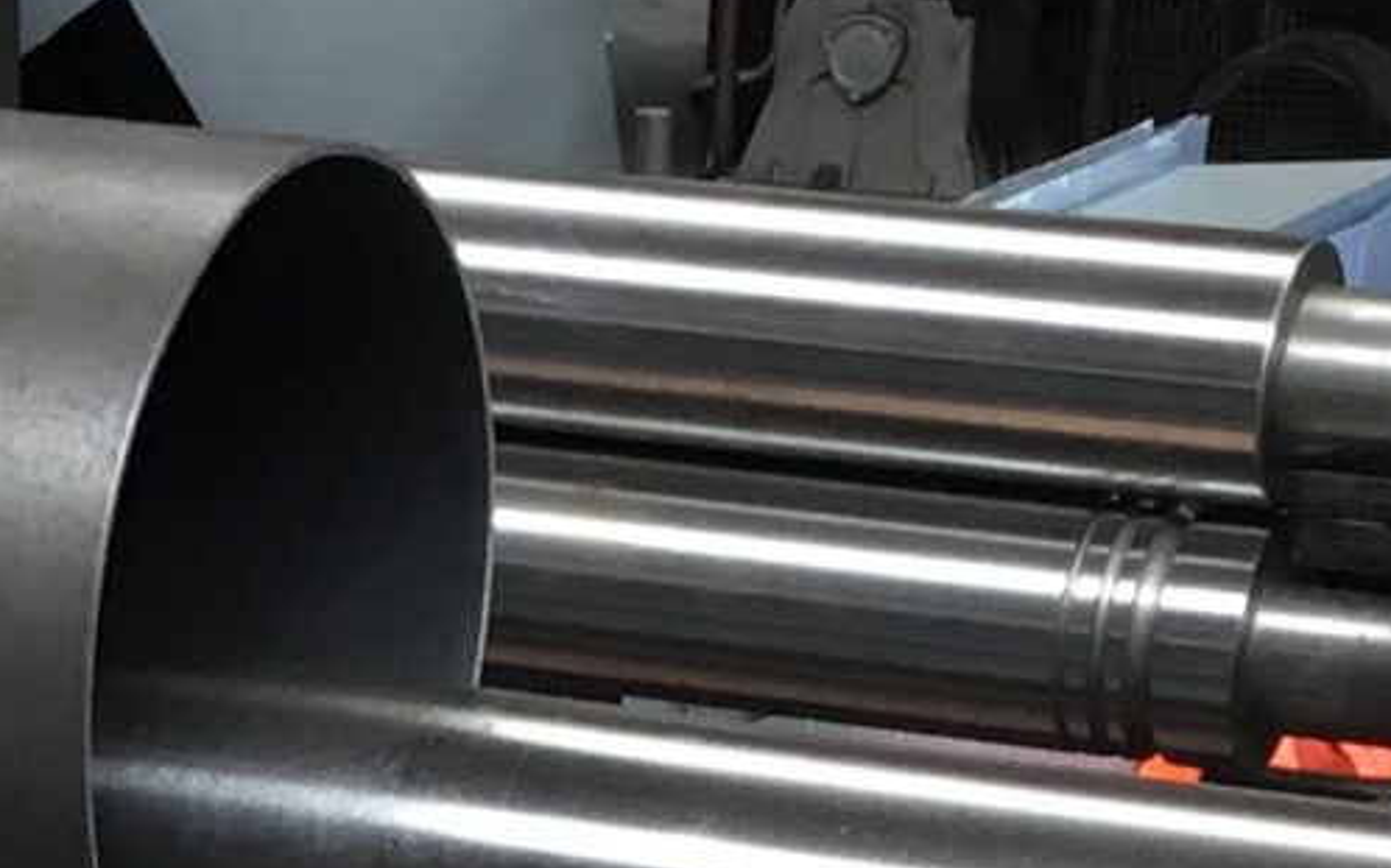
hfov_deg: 12.2
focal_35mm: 169
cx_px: -98
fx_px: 6405
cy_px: 1750
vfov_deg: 7.4
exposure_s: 1/33
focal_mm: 3.3
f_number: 2.4
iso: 25
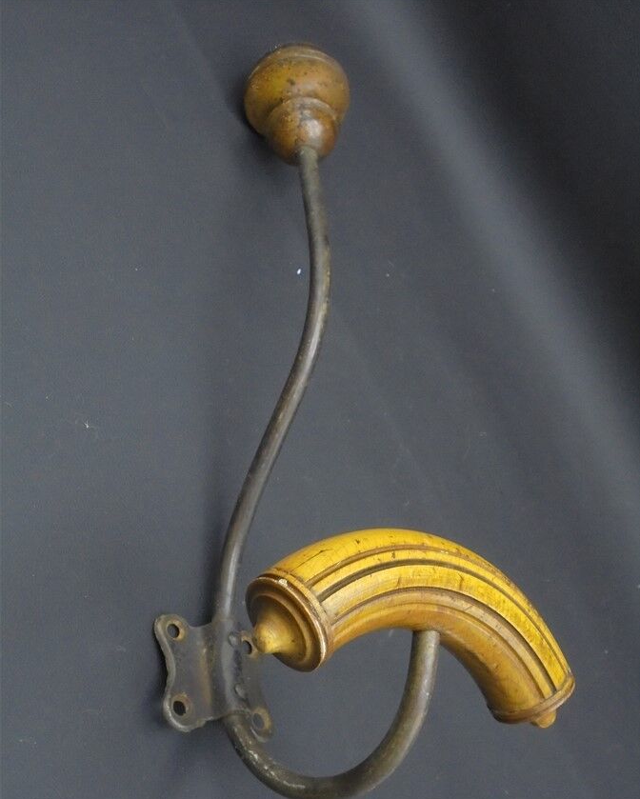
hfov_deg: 33.5
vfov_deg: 41.1
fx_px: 1065
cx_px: 320
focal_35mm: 45
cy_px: 426
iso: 400
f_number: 4.5
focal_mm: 7.8
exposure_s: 1/30
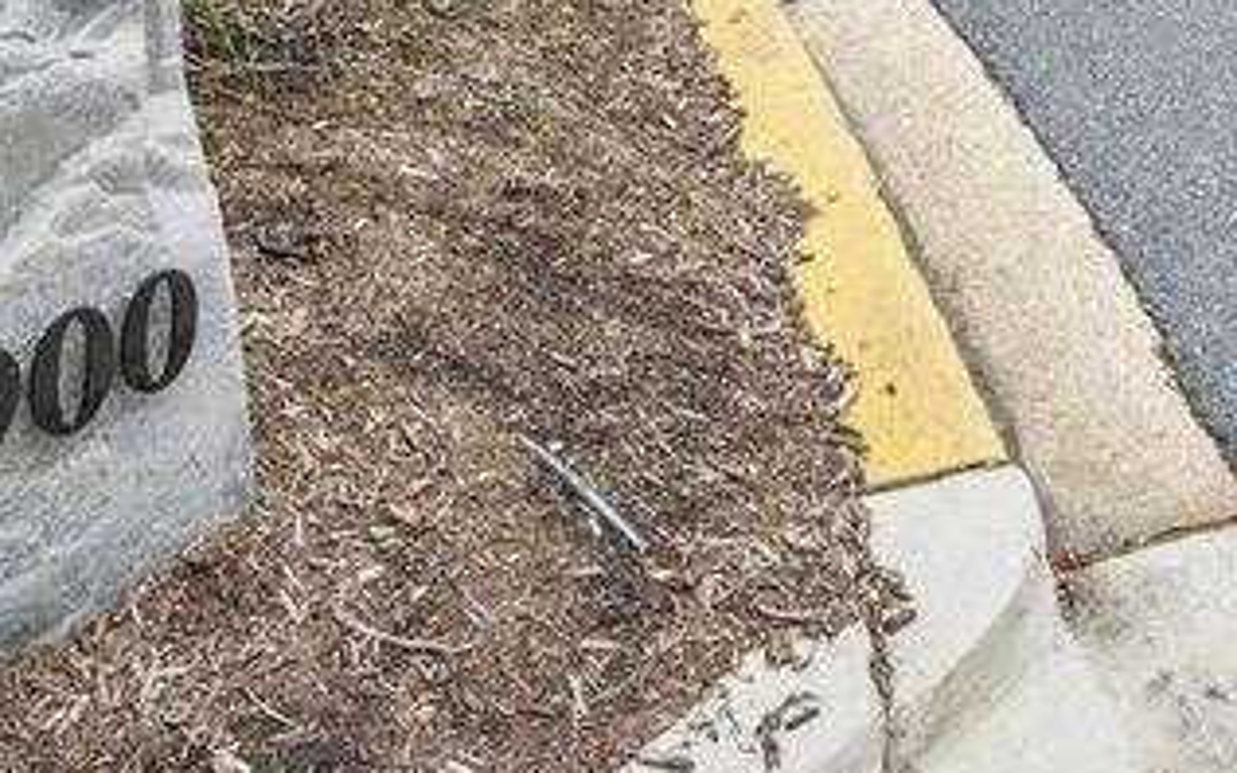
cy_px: -1011
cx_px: 1366
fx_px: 2494
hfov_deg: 25.7
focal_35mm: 74
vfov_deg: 13.5
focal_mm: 16
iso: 200
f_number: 9
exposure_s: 1/80
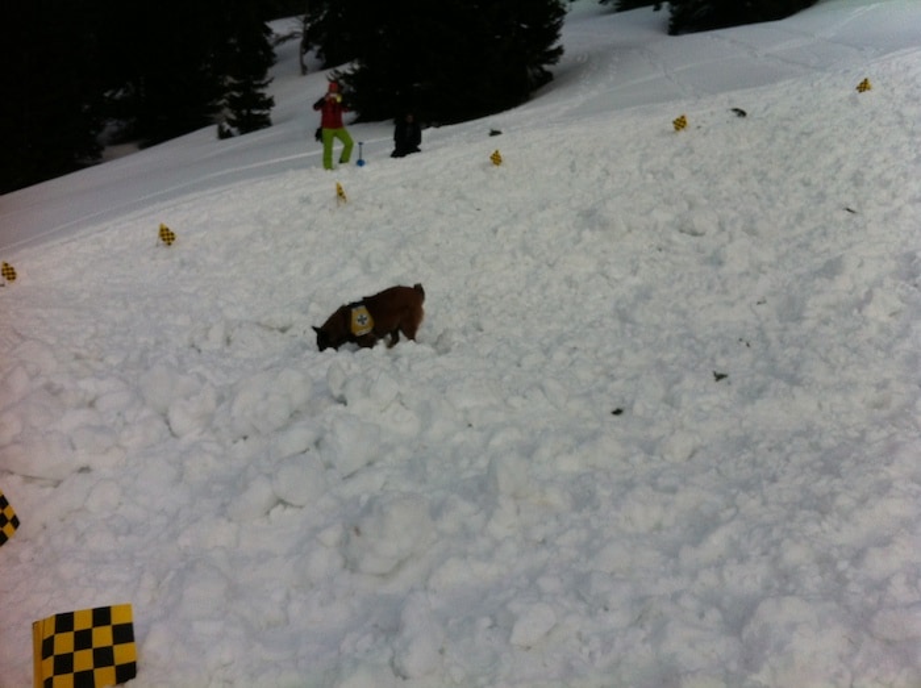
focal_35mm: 35
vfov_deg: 40.6
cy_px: 344
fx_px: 930
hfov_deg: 52.7
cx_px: 460
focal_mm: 3.85
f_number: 2.8
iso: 80
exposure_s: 1/3771
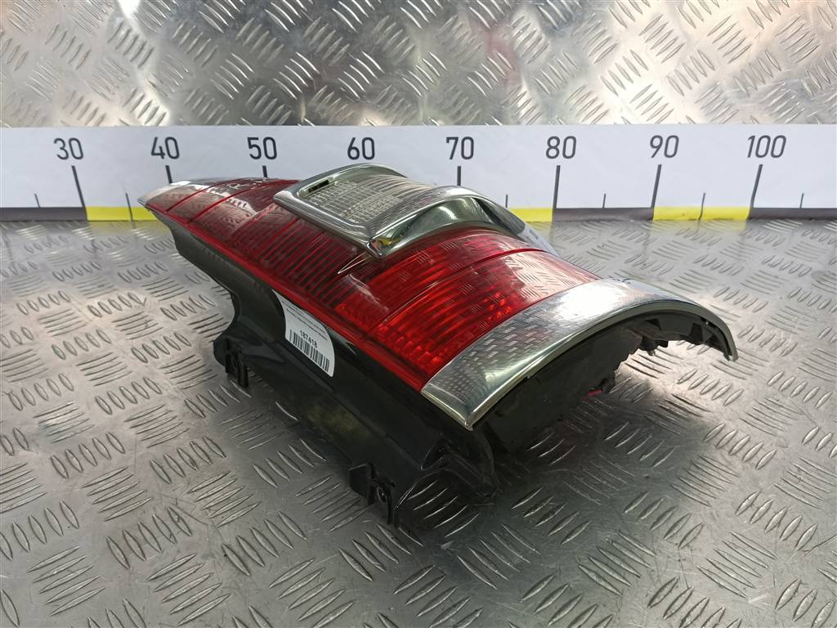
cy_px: 314
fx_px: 653
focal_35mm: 27
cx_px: 418
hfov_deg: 65.3
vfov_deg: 51.4
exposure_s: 1/100
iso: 123
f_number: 1.6
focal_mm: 4.11
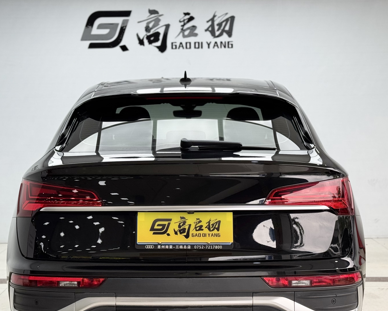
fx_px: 804
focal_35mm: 70
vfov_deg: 21.9
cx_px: 181
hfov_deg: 27.1
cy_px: 164
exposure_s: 1/417
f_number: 1.78
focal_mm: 6.76
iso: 64
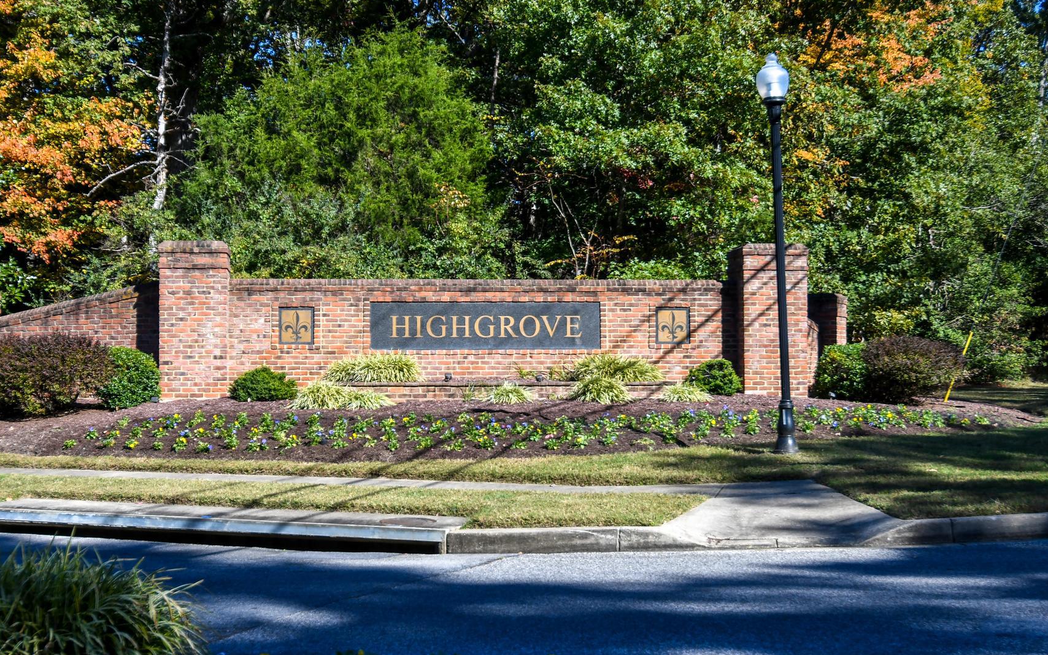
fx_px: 1257
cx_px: 457
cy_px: 313
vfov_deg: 29.2
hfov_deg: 45.2
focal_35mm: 44
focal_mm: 24
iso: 100
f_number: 4
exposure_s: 1/500
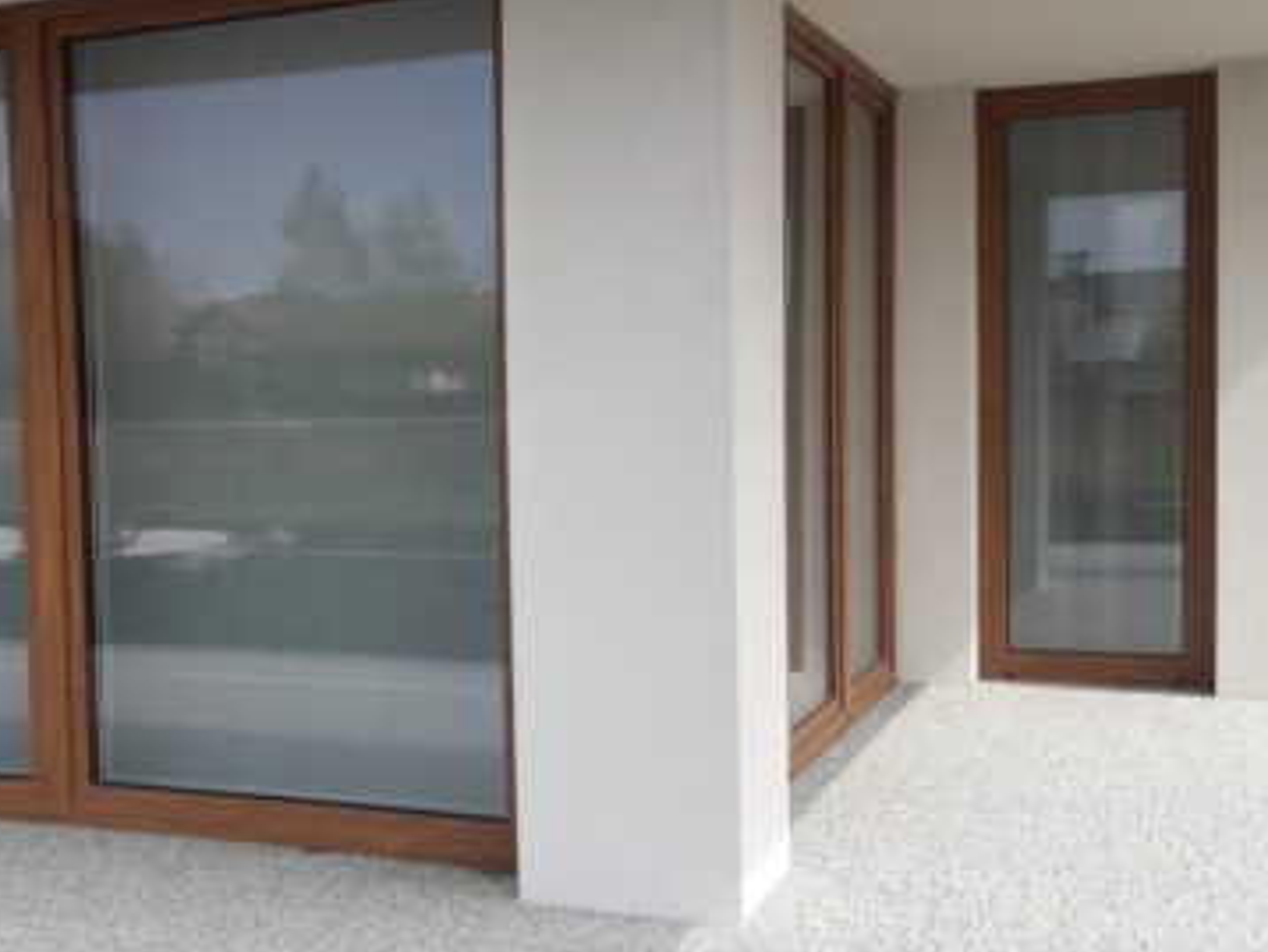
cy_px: 503
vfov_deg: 29.1
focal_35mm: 50
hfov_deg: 37.0
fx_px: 1833
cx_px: 283
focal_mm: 3.7
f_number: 1.9
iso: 40
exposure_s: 1/1022
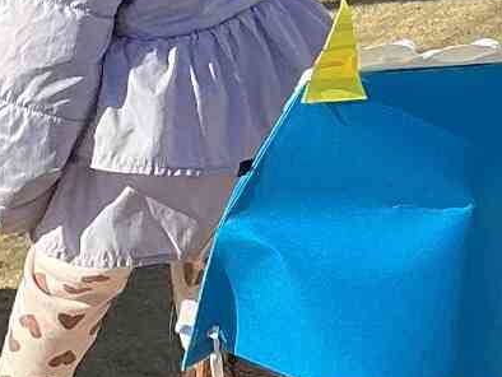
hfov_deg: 11.1
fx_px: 2583
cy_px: -389
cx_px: 130
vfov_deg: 8.0
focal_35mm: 178
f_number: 1.8
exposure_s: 1/1098
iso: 25
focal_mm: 3
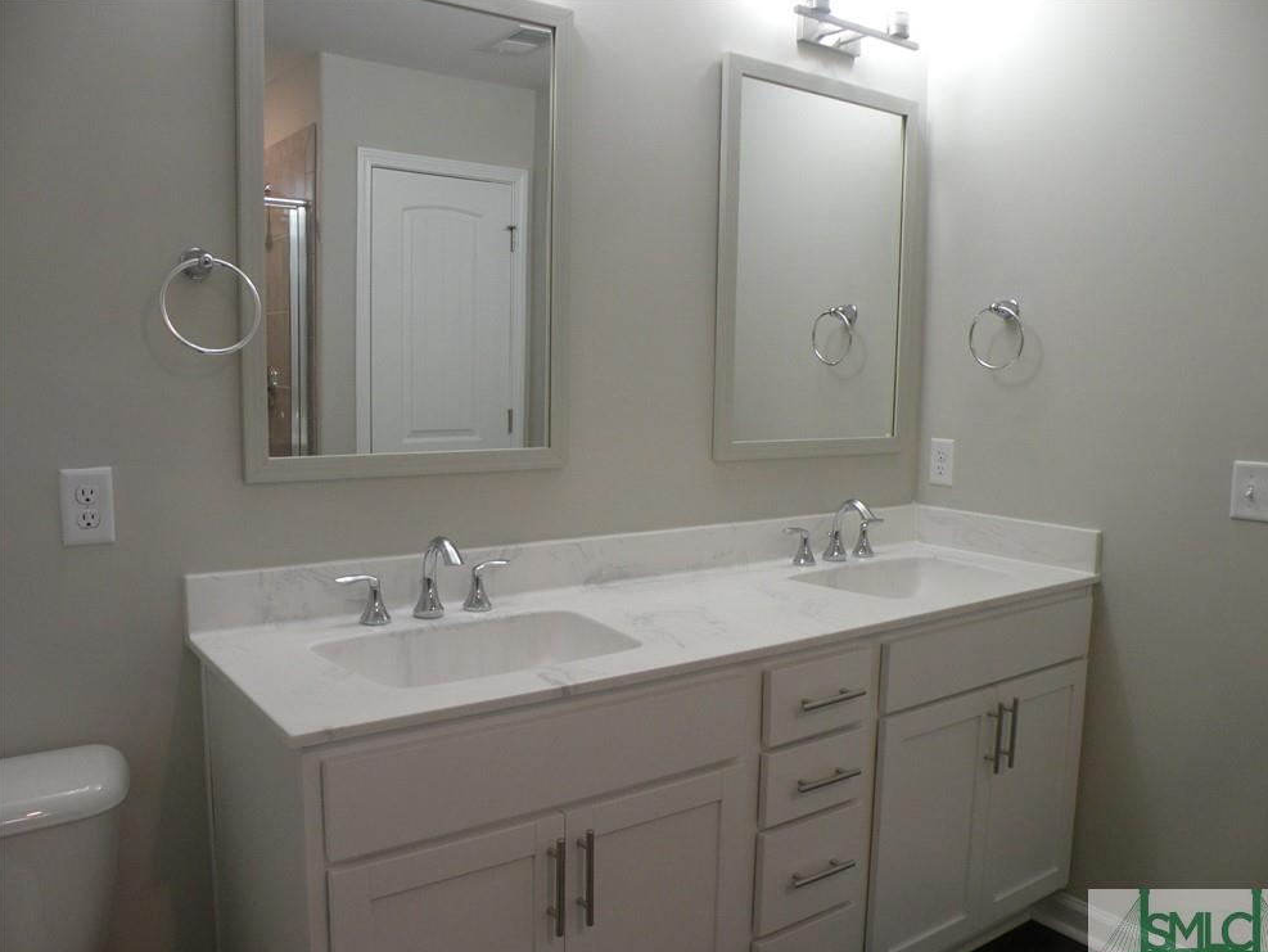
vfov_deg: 49.8
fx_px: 1026
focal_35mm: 28
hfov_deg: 63.4
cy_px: 489
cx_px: 654
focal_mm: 4.7
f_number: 2.8
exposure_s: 1/56.2
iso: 174
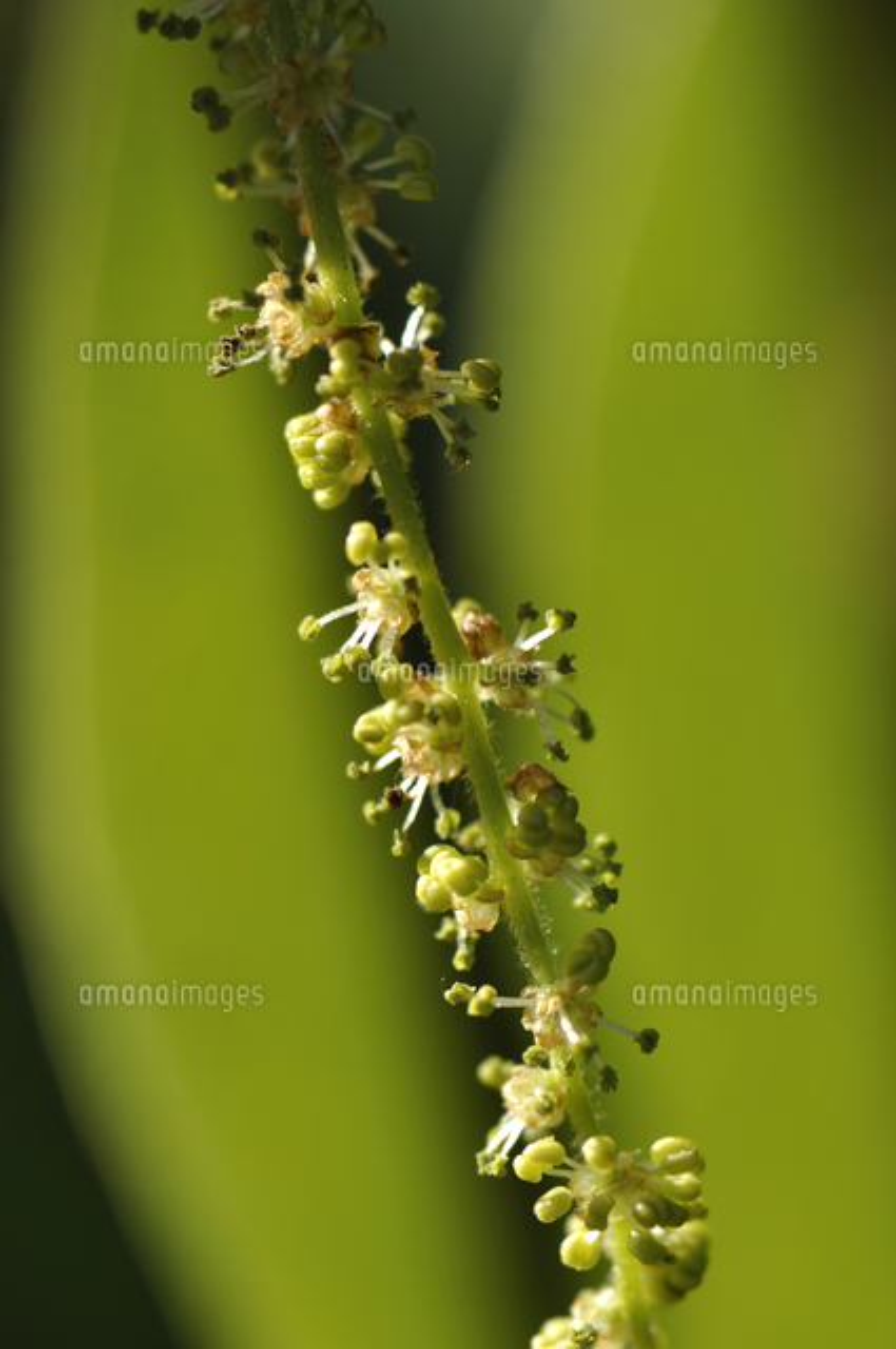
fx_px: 5896
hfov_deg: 8.7
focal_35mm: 158
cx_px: 448
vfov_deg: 13.1
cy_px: 674
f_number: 8
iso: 200
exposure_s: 1/350
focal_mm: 105
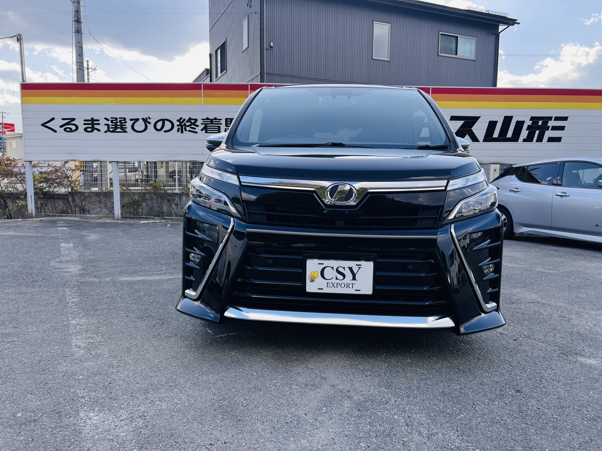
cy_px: 226
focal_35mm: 26
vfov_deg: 53.1
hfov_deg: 67.3
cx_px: 301
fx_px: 452
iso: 50
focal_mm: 5.7
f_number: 1.5
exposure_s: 1/1029
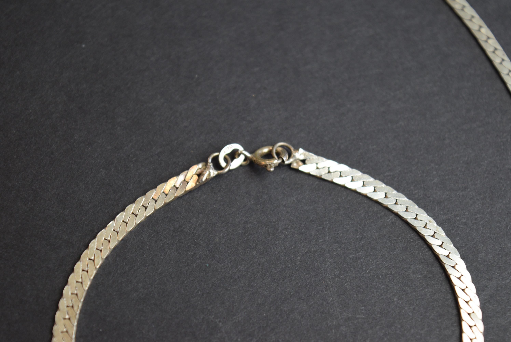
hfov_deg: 24.6
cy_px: 171
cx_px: 256
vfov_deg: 16.6
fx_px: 1172
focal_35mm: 82
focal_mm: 55
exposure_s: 1/60
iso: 450
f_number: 5.6
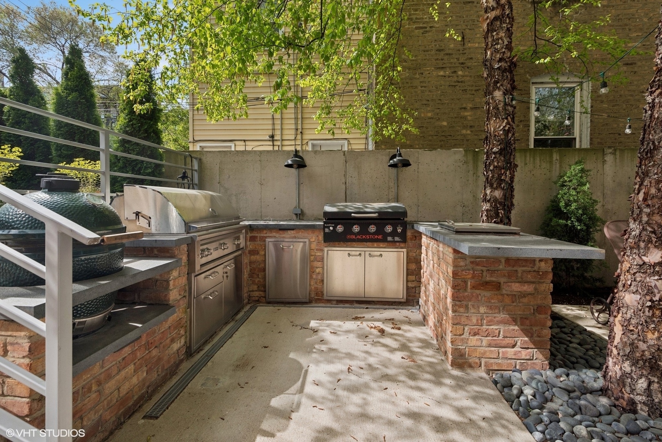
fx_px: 294
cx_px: 331
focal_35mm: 16
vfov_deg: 73.8
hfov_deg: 96.7
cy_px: 221
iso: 400
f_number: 8
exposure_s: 1/640
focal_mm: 16
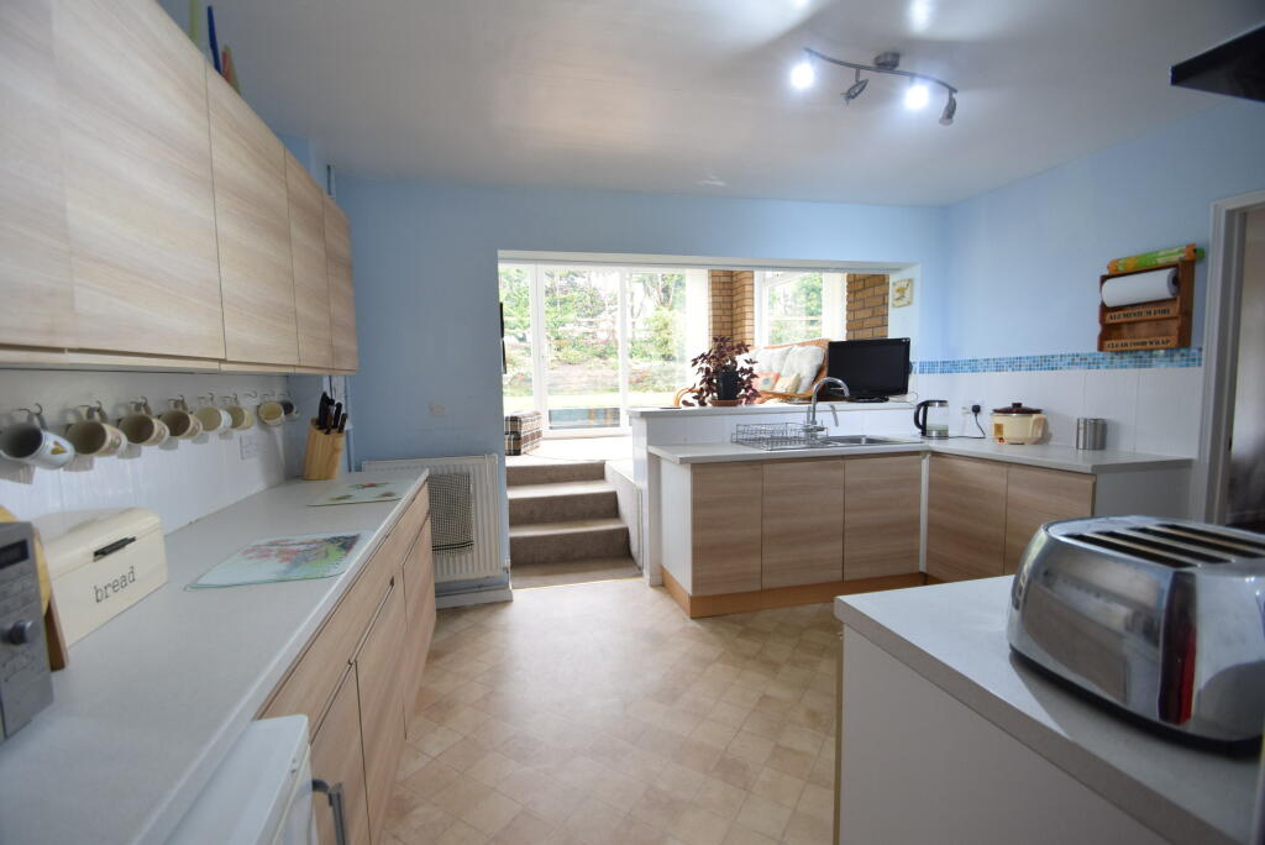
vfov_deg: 77.4
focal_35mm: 15
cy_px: 422
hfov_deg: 100.4
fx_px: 527
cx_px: 632
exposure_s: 1/50
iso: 800
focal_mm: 10
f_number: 3.5
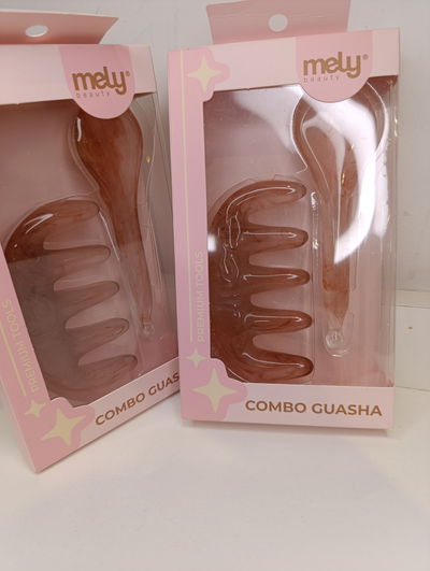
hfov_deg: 59.0
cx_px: 215
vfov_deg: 73.8
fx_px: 380
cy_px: 286
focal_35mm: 23
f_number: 1.6
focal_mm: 6.14
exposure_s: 1/100
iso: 320
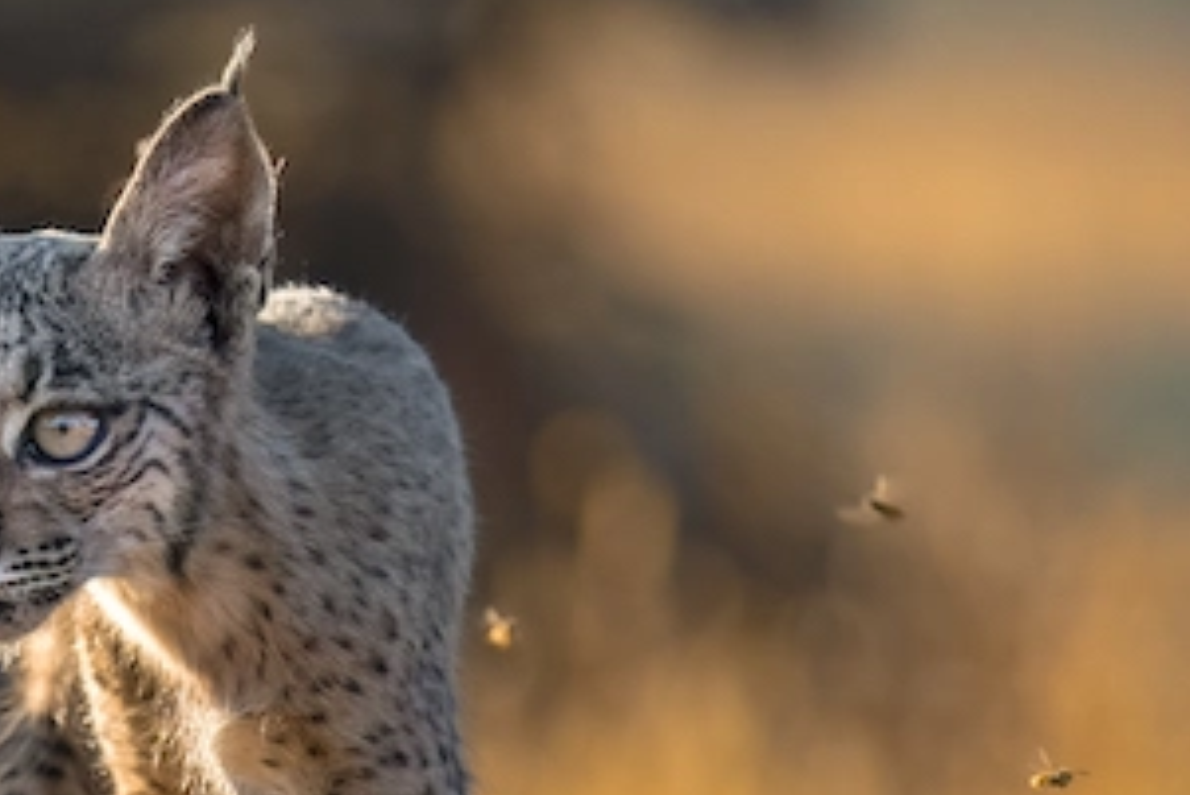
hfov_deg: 2.1
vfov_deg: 1.4
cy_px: 935
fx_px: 32309
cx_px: 36
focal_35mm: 977
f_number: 6.3
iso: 2000
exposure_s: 1/400
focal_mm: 368
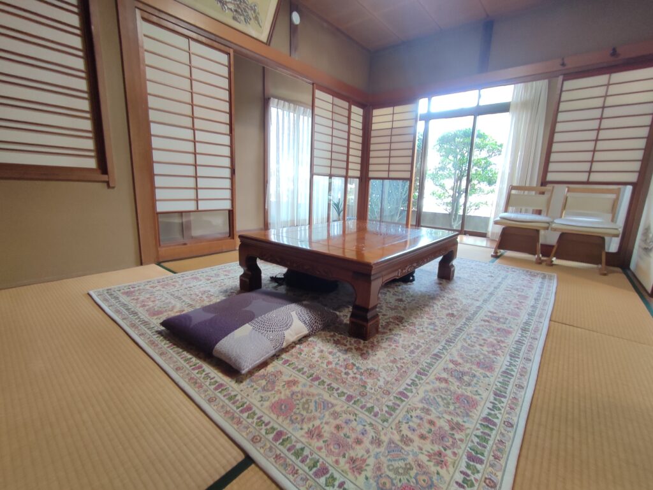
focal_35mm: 16
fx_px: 302
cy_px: 245
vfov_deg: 78.2
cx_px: 326
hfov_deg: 94.5
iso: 92
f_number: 2.2
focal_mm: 1.65
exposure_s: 1/33
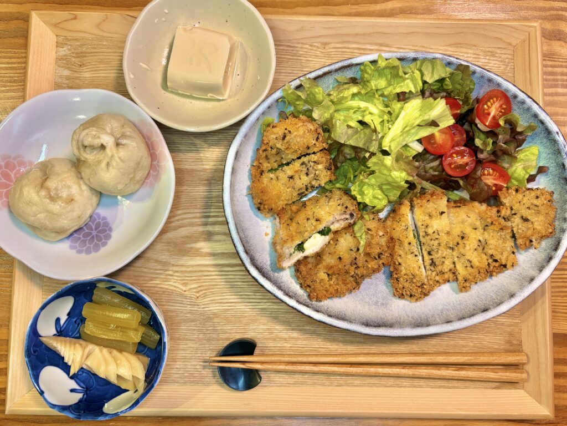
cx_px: 284
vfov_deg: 53.1
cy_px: 213
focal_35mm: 26
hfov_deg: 67.3
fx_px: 426
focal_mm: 5.96
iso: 125
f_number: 1.6
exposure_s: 1/100
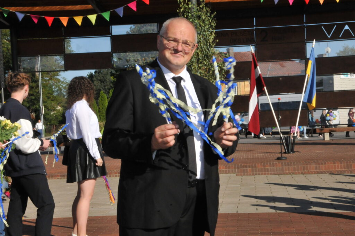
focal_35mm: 72
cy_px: 118
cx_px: 178
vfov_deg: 18.9
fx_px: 709
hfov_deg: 28.1
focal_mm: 48
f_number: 32
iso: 1100
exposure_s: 1/250
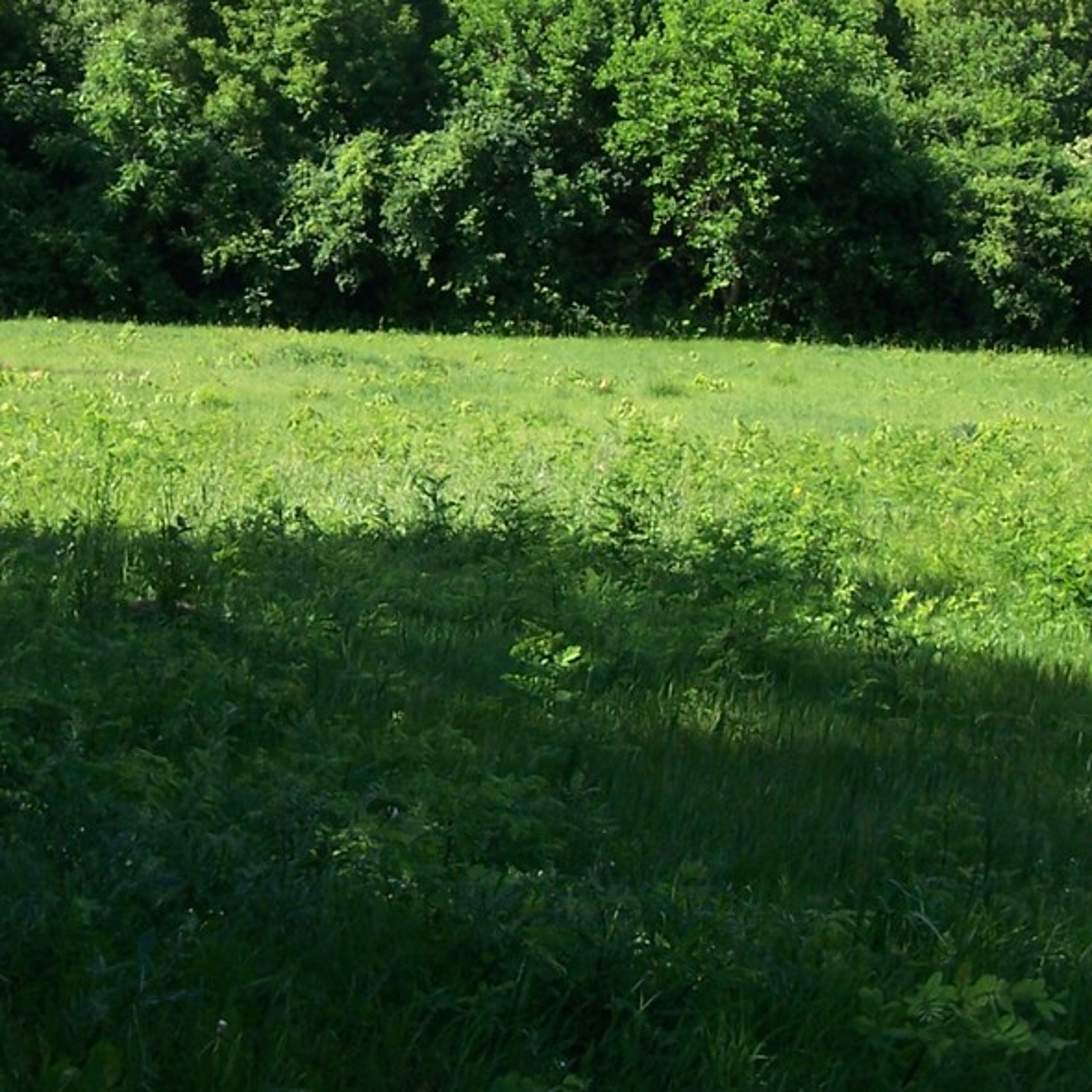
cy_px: 159
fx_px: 2927
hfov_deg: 21.0
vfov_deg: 20.8
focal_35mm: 82
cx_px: 348
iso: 80
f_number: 2.8
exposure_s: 1/800
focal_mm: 6.3
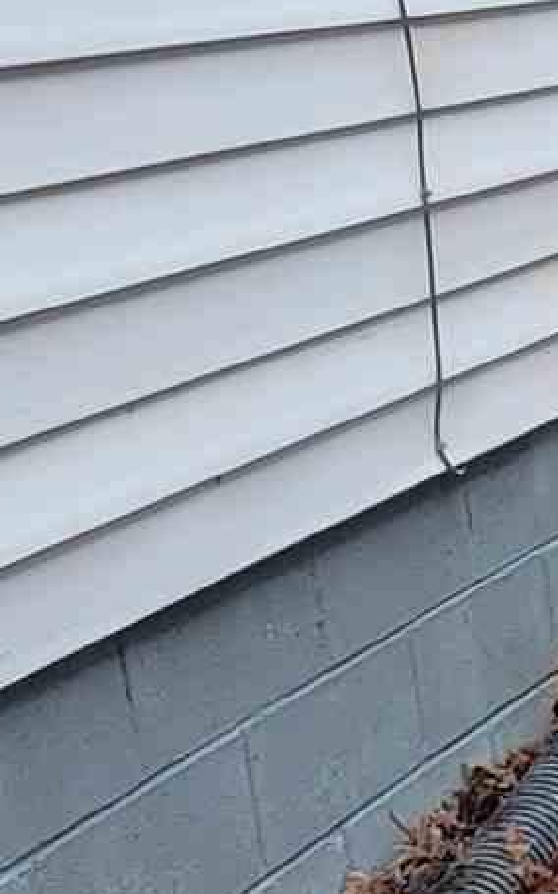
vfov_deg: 22.3
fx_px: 2265
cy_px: 481
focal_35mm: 93
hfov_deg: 10.5
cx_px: 1603
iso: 50
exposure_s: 1/329
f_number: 2.2
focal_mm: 2.2
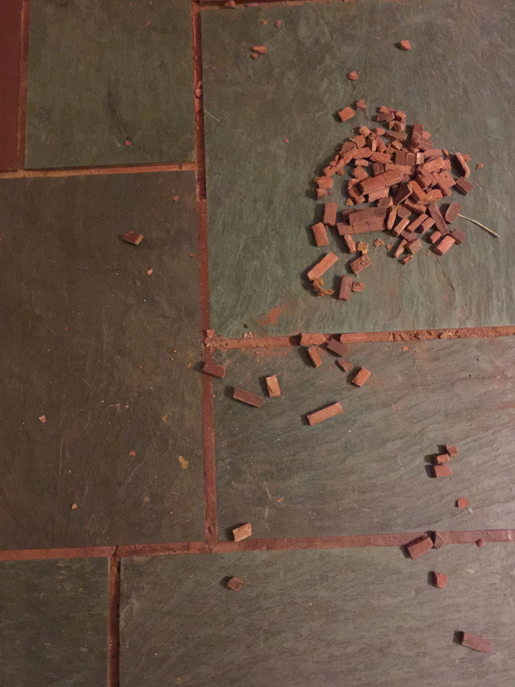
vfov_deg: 60.0
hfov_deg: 46.8
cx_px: 252
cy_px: 343
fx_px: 595
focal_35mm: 30
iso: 200
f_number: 2.2
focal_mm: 4.15
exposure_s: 1/4
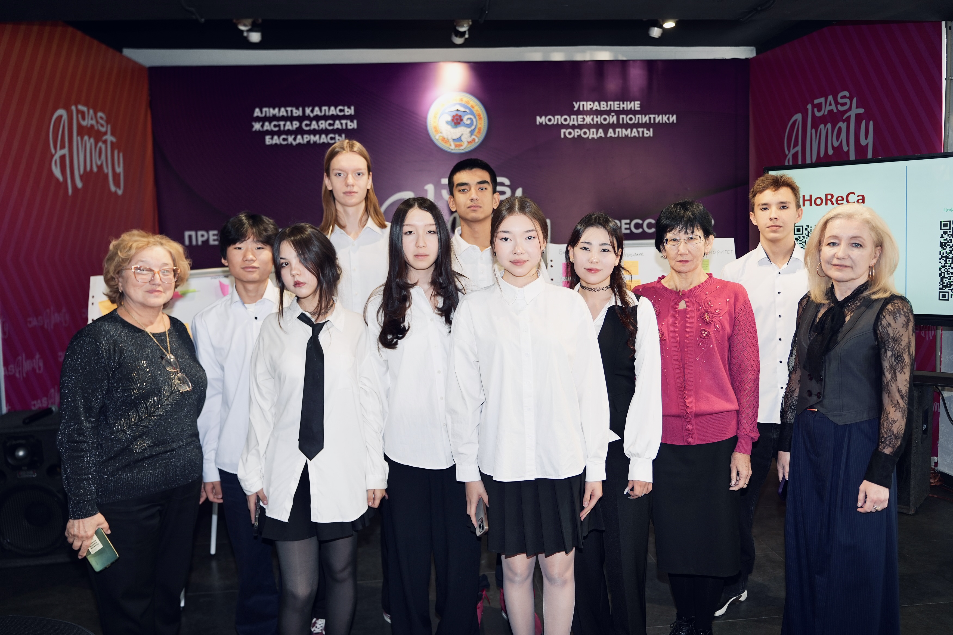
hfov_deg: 65.5
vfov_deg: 46.4
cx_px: 476
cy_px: 318
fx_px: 741
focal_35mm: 28
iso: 250
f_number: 2.8
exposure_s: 1/125
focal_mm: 28
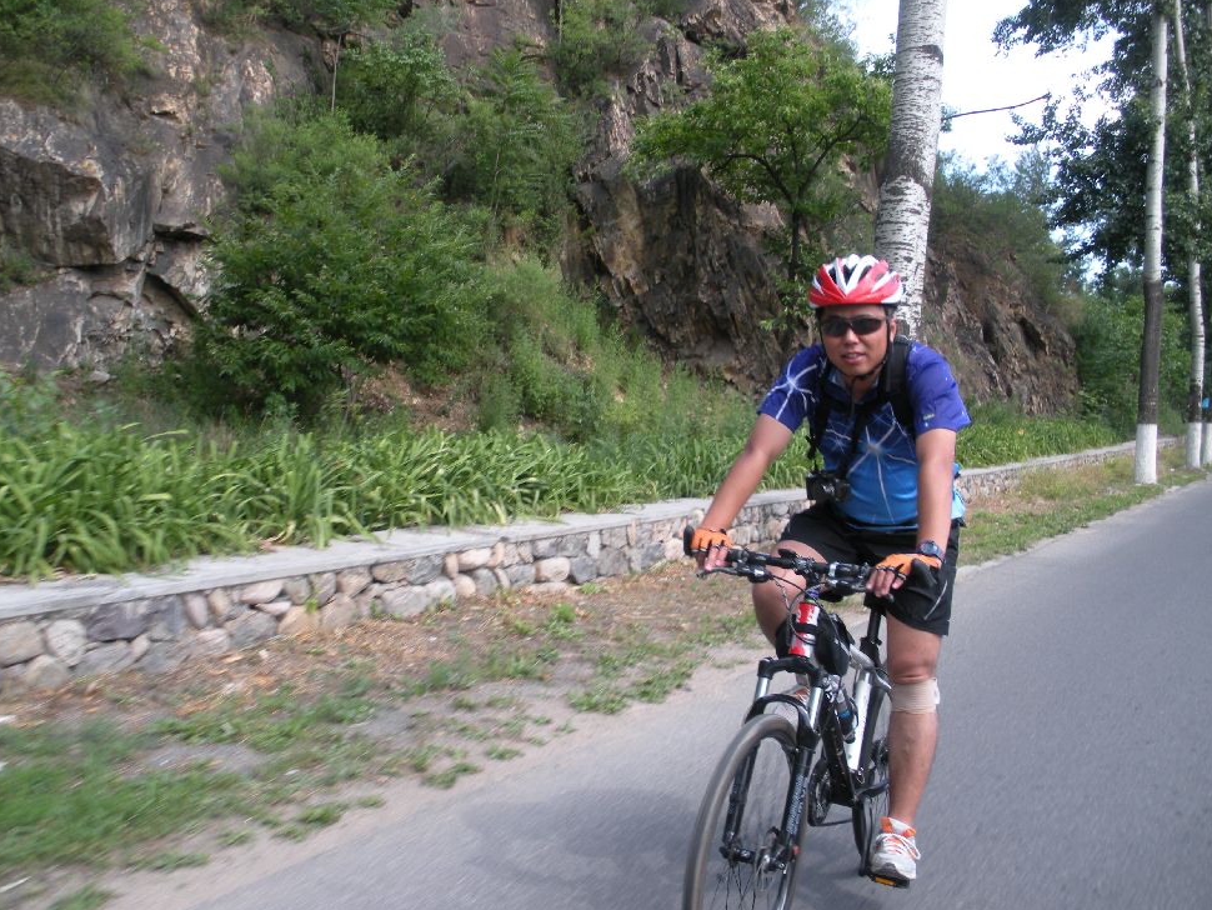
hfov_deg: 48.9
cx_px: 576
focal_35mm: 38
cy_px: 454
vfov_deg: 37.7
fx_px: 1331
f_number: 3.5
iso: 64
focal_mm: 6.3
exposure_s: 1/141
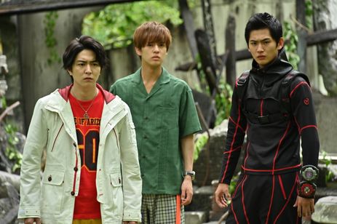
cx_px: 168
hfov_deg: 6.9
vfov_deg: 4.6
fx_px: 2806
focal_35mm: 300
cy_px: 112
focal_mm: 300
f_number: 7.1
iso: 1600
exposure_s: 1/250
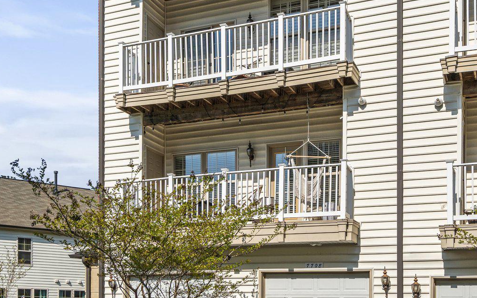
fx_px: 585
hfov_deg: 44.4
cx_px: 237
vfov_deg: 27.7
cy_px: 35
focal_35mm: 45
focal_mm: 29
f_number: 8
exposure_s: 1/2500
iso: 400
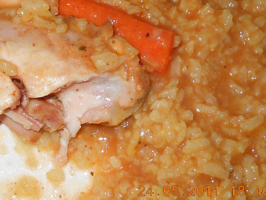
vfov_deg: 20.3
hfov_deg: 26.6
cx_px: 57
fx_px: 553
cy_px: 50
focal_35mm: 72
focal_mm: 6.72
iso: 80
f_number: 5.5
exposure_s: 1/30
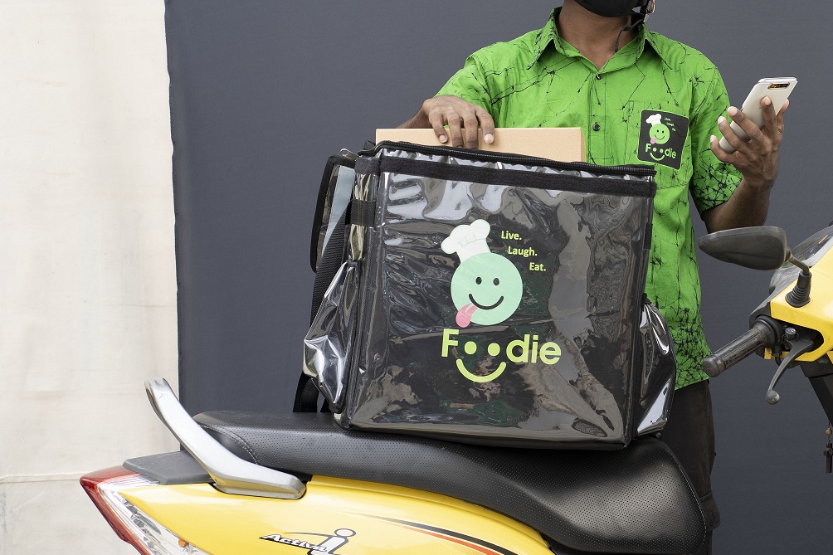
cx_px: 607
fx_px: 2938
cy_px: 181
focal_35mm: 127
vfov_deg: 10.8
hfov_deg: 16.1
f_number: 5.6
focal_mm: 85
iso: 125
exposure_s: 1/200
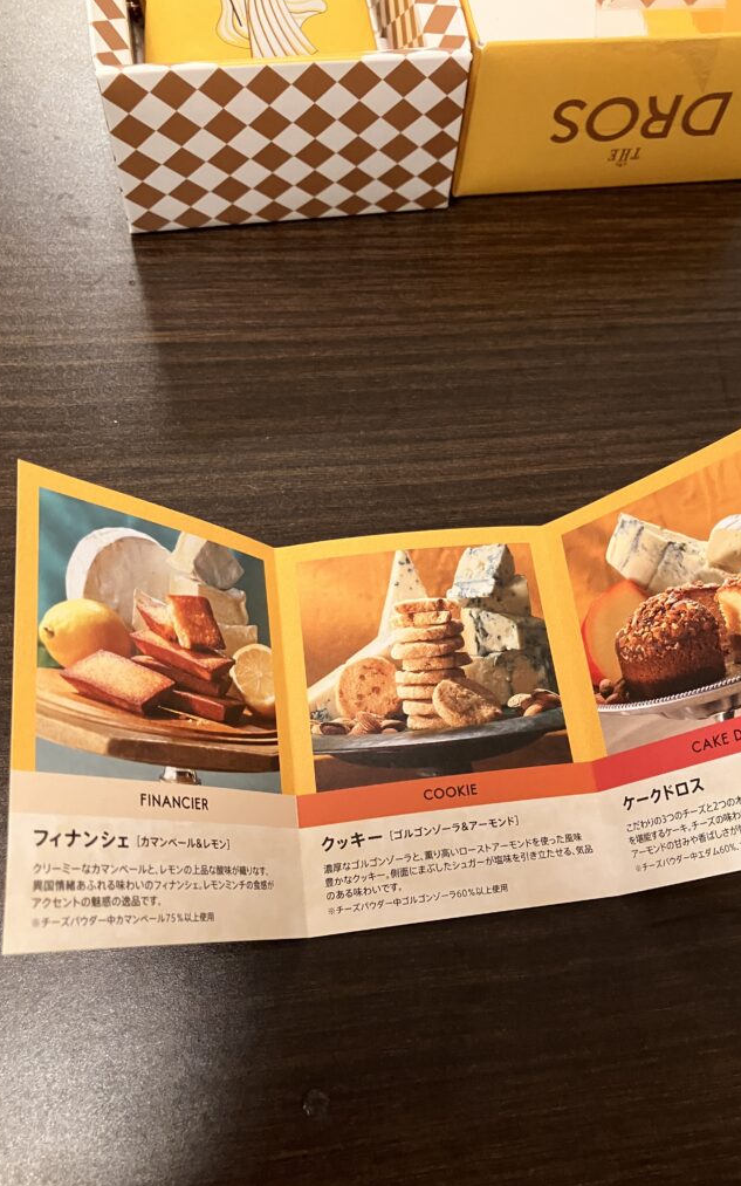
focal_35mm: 30
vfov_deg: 62.9
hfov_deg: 41.8
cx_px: 414
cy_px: 598
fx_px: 969
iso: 400
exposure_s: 1/37
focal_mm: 3.99
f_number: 1.8
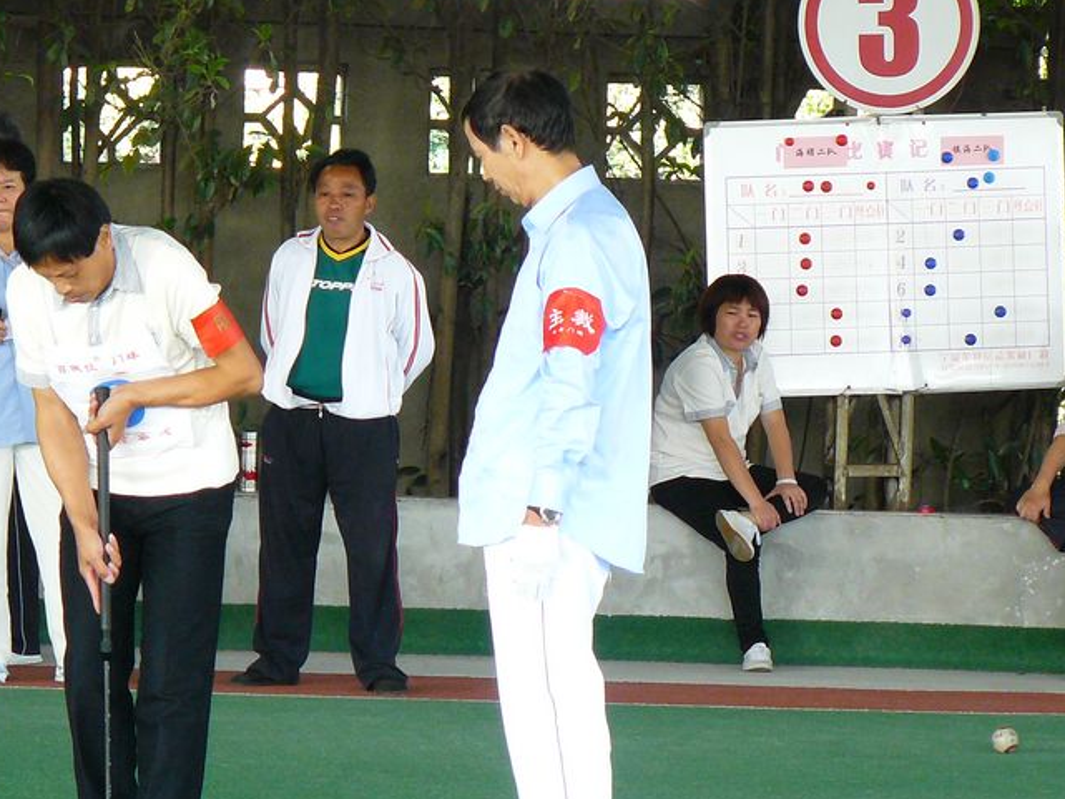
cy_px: 490
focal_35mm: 230
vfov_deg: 6.5
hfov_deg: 8.6
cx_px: 244
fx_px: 7078
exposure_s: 1/50
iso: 200
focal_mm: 24.1
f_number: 3.3
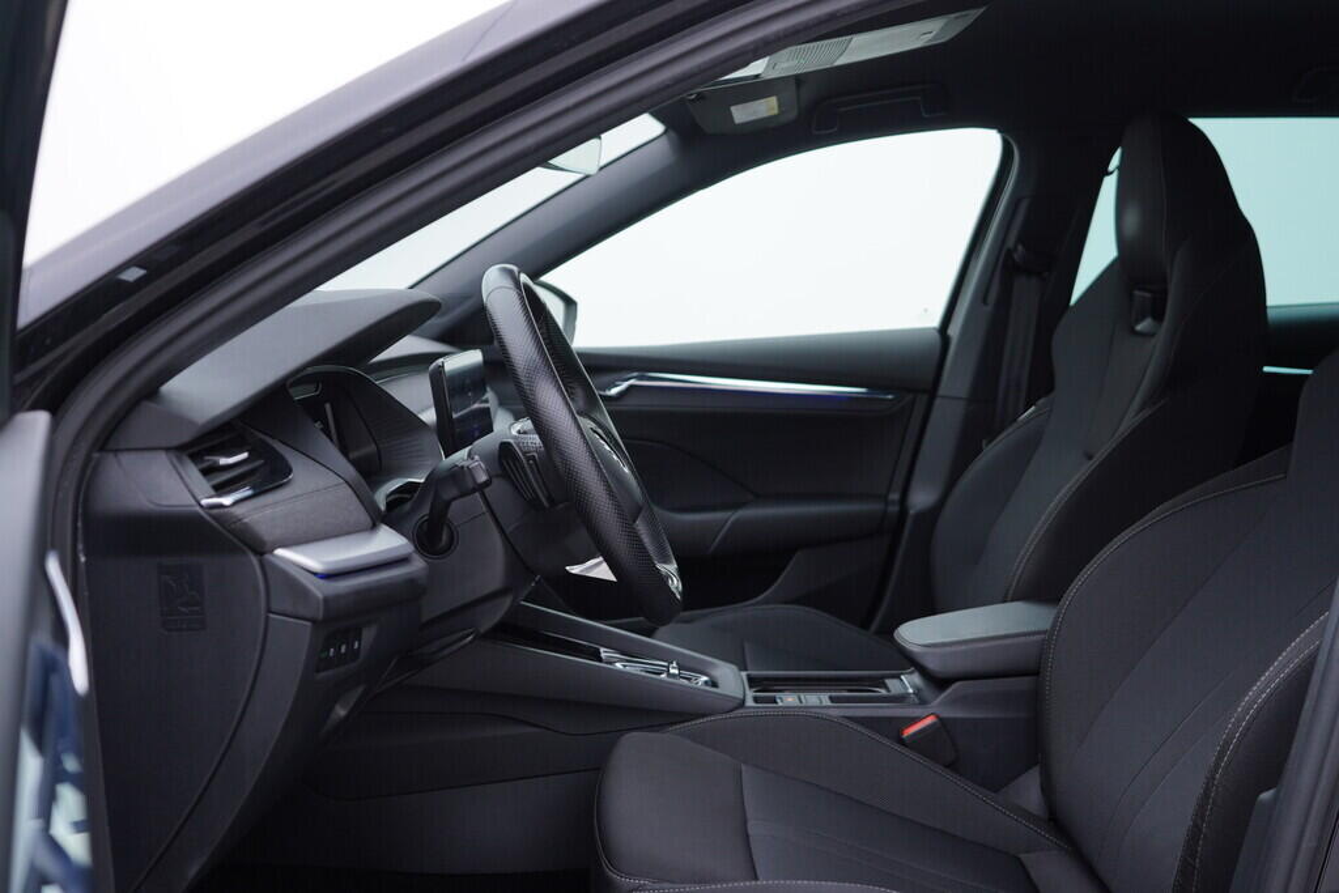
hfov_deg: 53.1
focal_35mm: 36
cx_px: 670
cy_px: 446
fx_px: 1339
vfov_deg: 36.9
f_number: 3.2
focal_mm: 24
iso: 125
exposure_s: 1/50
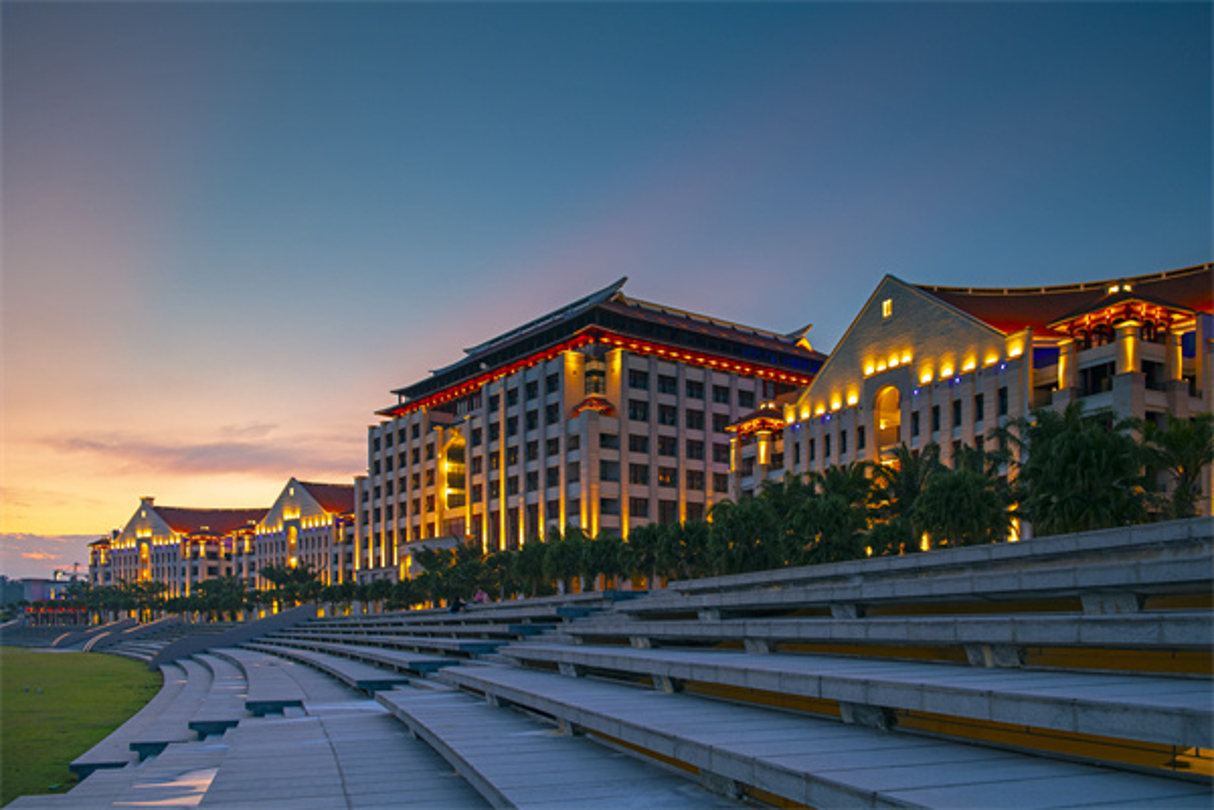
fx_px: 944
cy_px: 405
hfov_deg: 65.5
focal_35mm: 28
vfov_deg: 46.4
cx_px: 607
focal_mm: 28
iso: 200
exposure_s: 1/4
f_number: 4.5
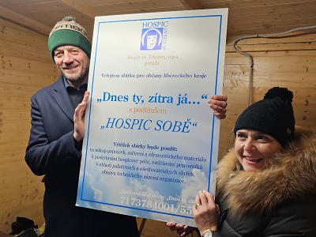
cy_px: 118
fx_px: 210
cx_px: 158
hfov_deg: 73.9
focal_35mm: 23
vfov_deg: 58.9
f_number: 1.7
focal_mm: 6.3
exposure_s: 1/100
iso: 100
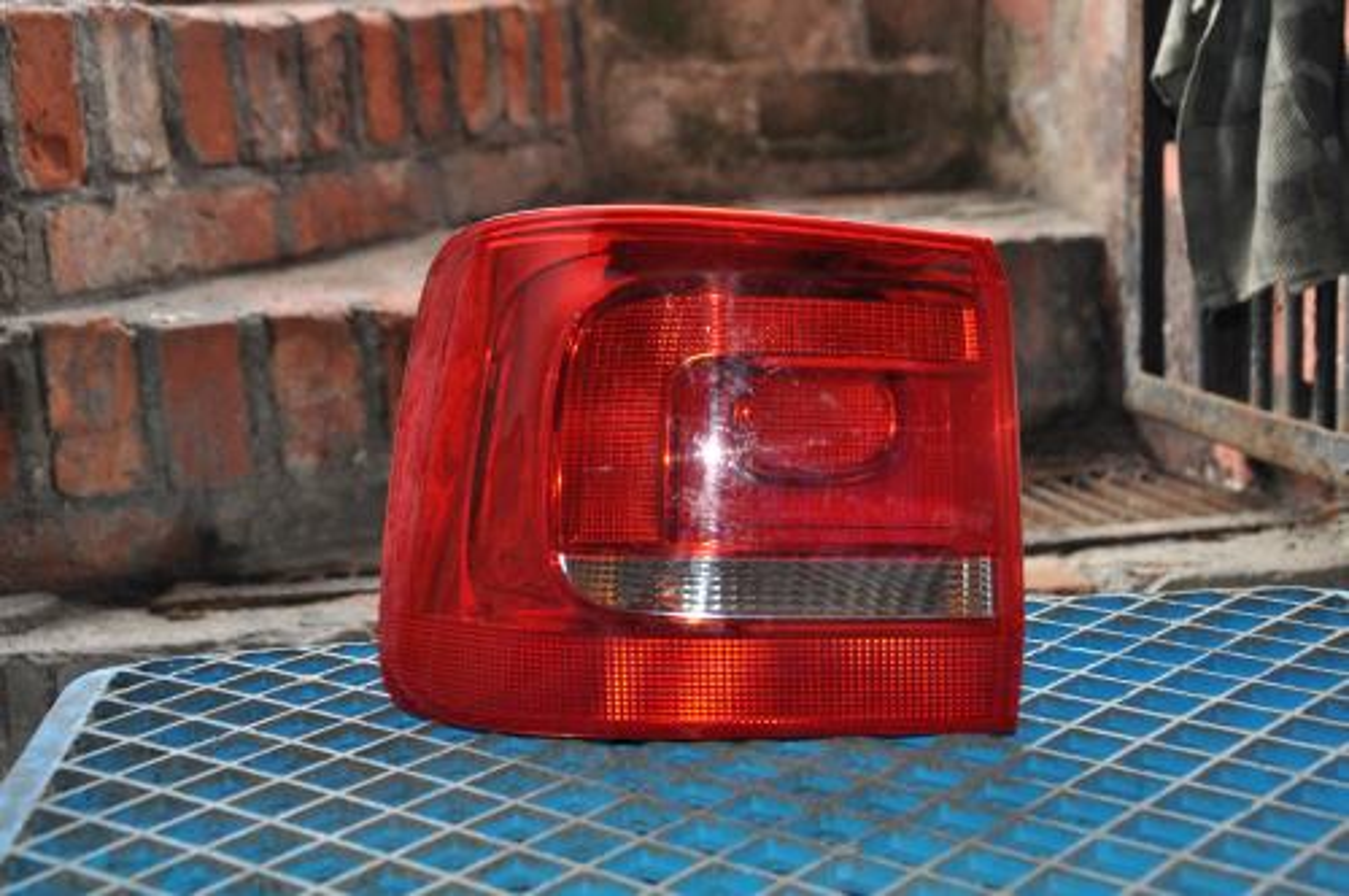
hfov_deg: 33.4
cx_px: 674
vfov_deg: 22.6
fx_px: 2245
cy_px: 448
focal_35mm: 60
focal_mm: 40
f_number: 4.5
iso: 800
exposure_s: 1/60
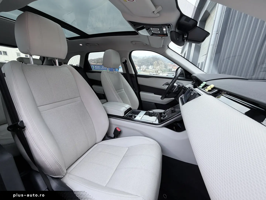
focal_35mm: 14
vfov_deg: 85.7
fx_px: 108
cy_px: 100
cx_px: 133
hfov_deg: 102.1
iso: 40
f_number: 2.2
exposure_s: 1/225
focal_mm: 2.22
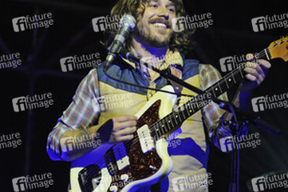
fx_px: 1678
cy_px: 82
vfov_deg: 6.5
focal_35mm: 210
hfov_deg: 9.8
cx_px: 171
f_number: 4.5
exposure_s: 1/400
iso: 2000
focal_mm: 112
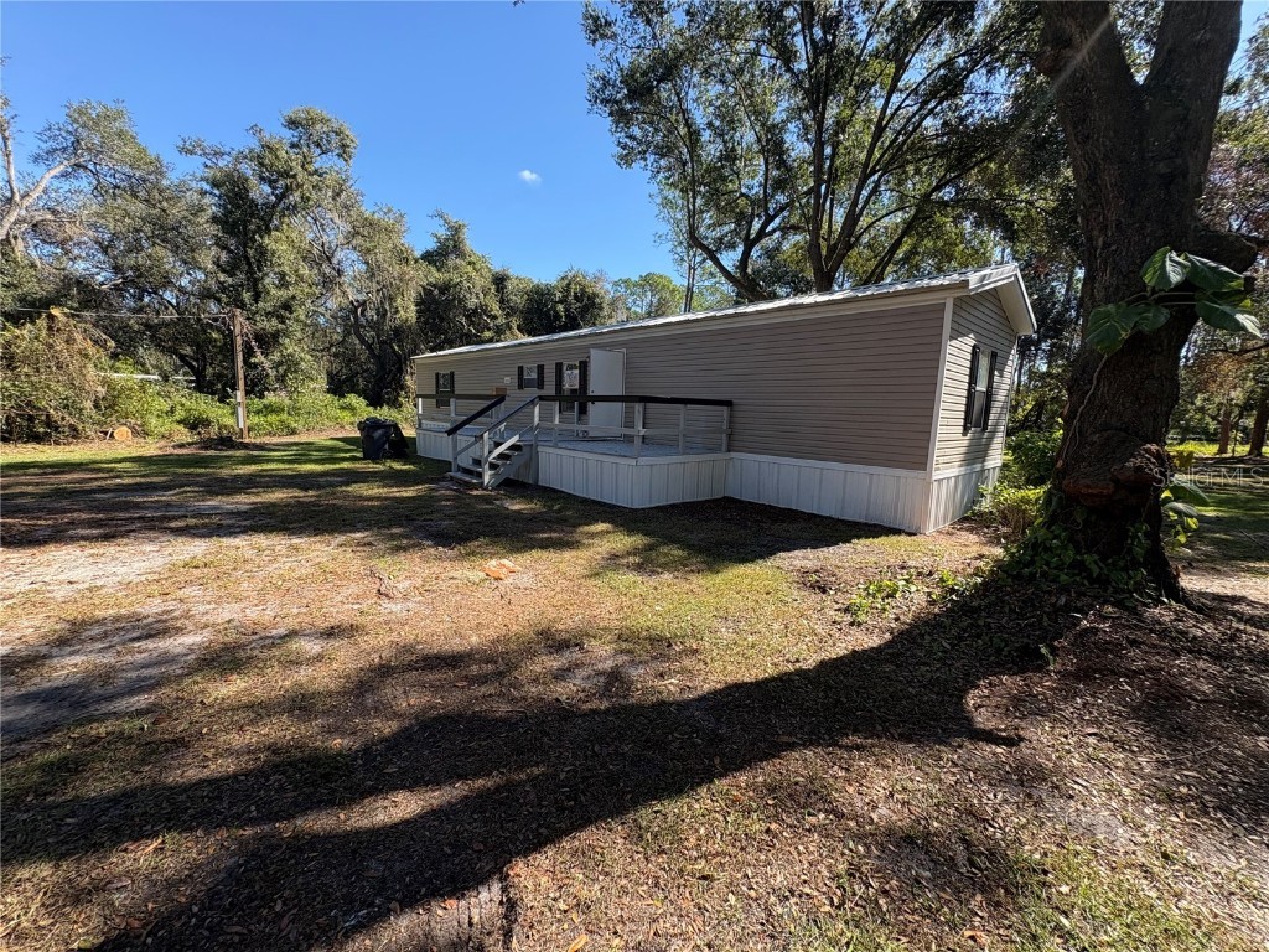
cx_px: 634
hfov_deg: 102.1
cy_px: 476
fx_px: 513
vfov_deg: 85.7
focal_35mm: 14
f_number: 2.2
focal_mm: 2.22
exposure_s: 1/479
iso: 50
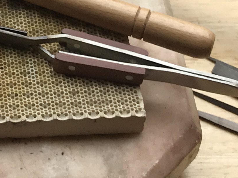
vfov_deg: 10.5
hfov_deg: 13.9
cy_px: -51
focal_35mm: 138
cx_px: -35
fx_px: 949
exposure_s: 1/987
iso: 20
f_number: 1.8
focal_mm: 3.99
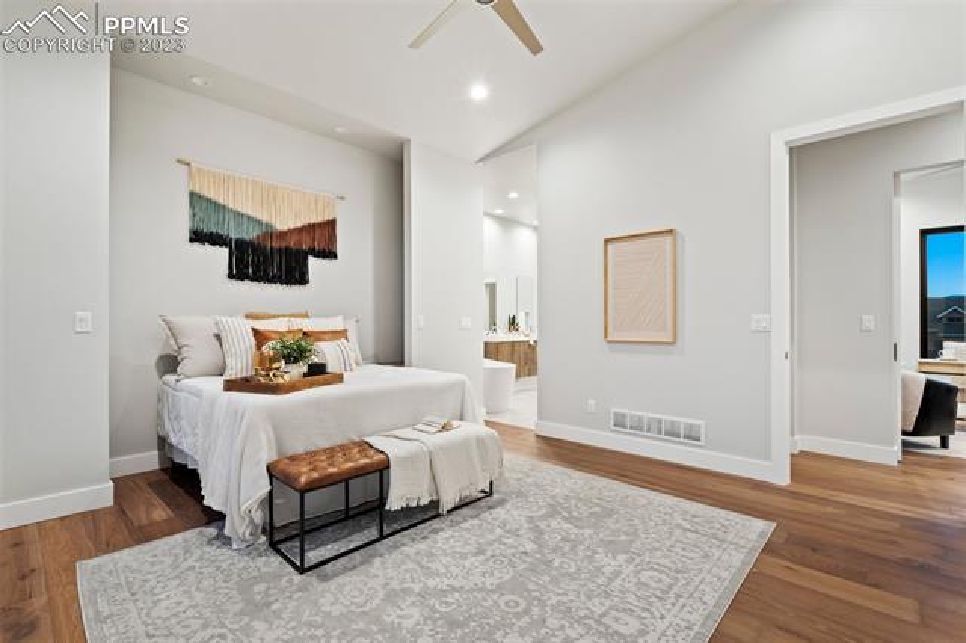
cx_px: 483
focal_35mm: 16
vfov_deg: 73.7
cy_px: 322
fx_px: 429
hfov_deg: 96.8
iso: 1000
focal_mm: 16
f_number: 7.1
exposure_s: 1/6
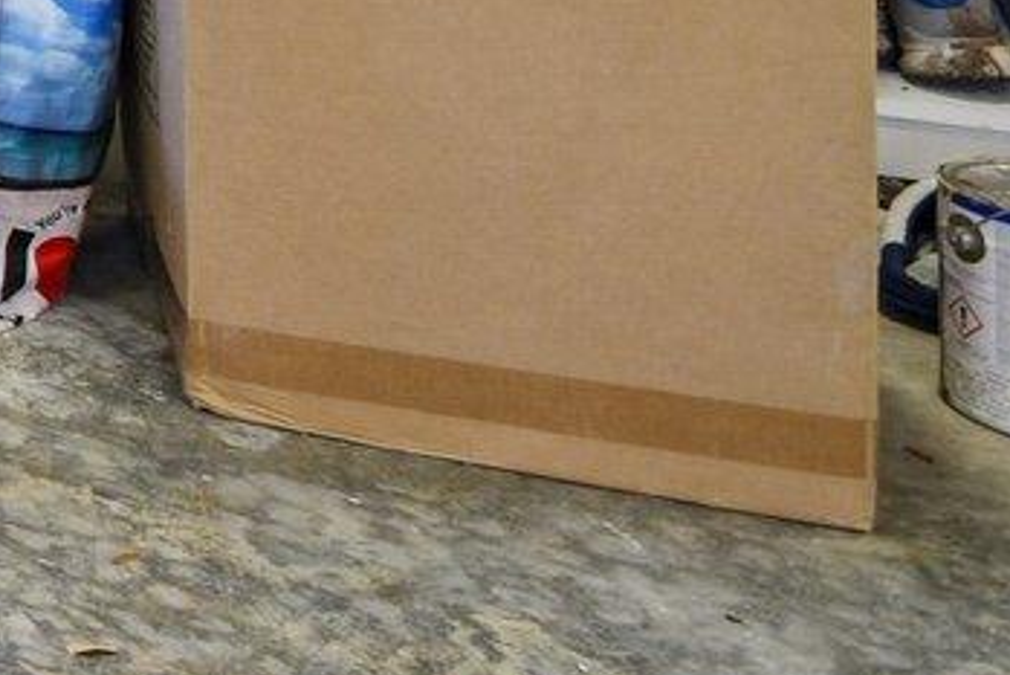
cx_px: -1531
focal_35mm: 88
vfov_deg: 12.2
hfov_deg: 14.0
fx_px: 2470
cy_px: -966
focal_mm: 10
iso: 400
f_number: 8
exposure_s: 1/5
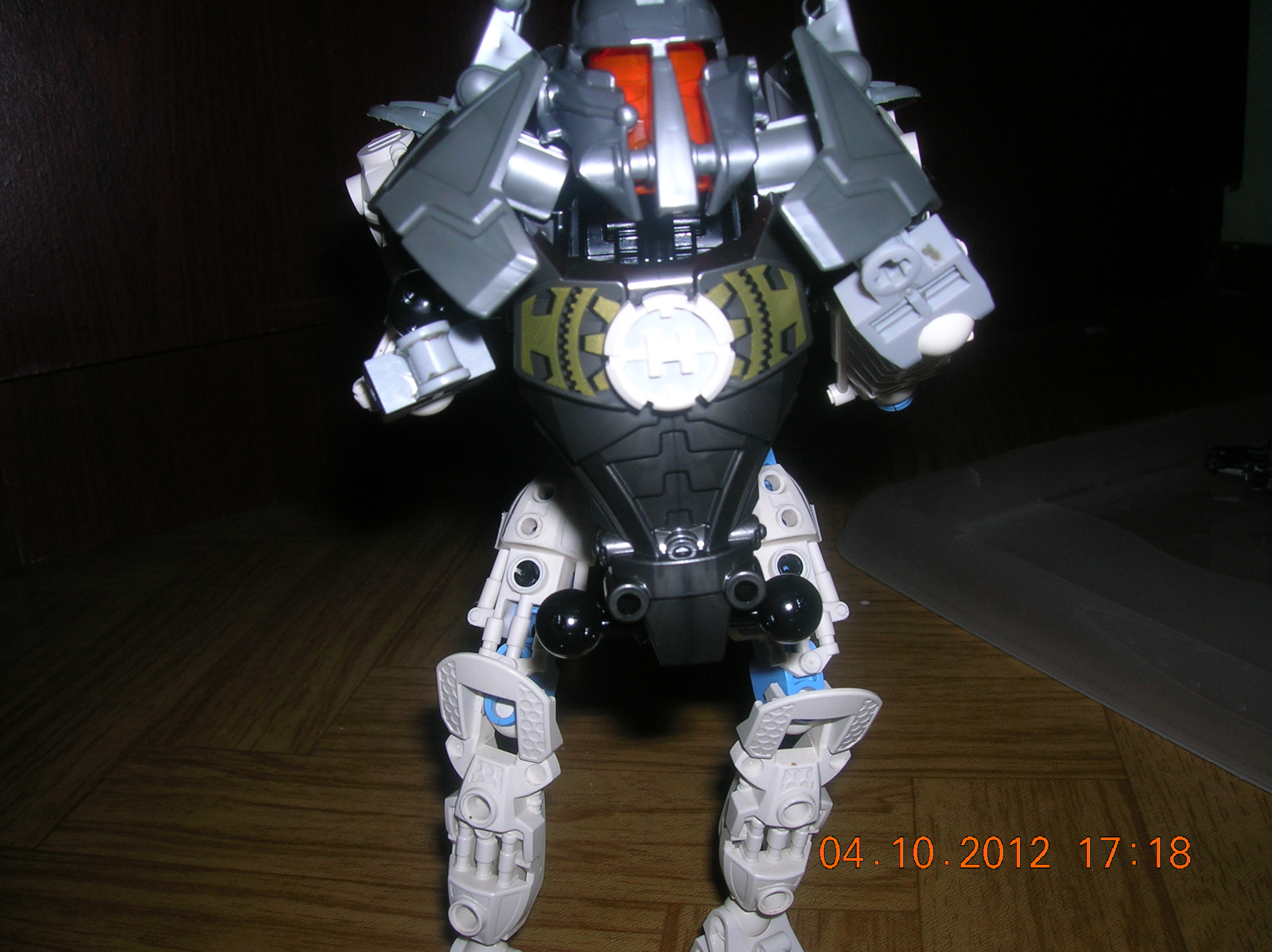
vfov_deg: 41.7
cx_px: 636
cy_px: 476
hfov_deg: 54.0
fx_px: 1248
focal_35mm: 34
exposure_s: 1/60.1
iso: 50
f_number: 4.9
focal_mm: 5.7
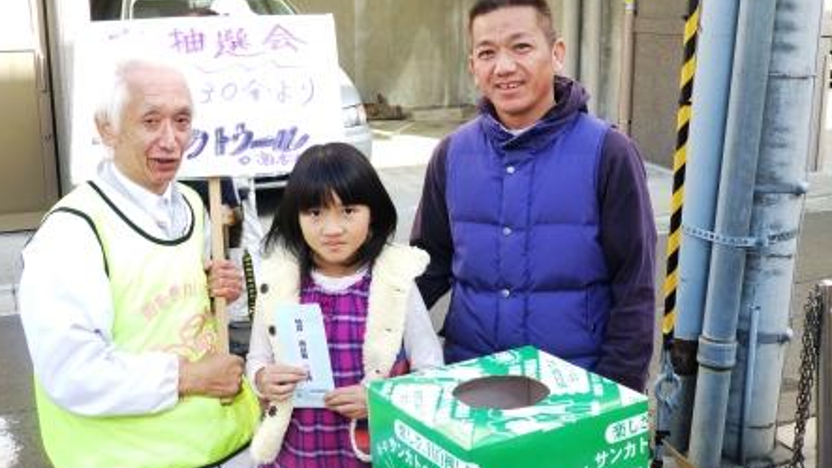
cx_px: 415
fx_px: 948
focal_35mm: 43
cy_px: 209
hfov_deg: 47.4
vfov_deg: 27.7
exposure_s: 1/80
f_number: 3.9
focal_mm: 6.9
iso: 160
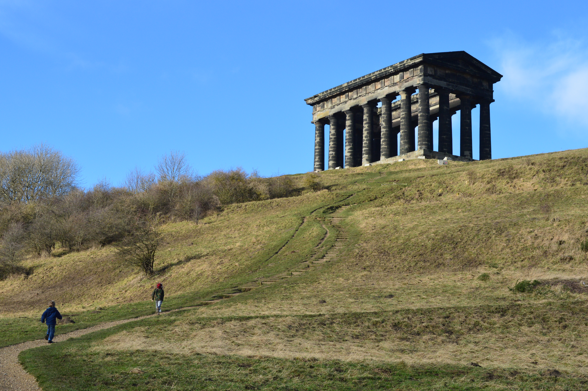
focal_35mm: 64
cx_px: 275
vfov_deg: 21.2
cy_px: 201
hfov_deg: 31.4
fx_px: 1044
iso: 400
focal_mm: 38
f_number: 11
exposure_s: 1/400
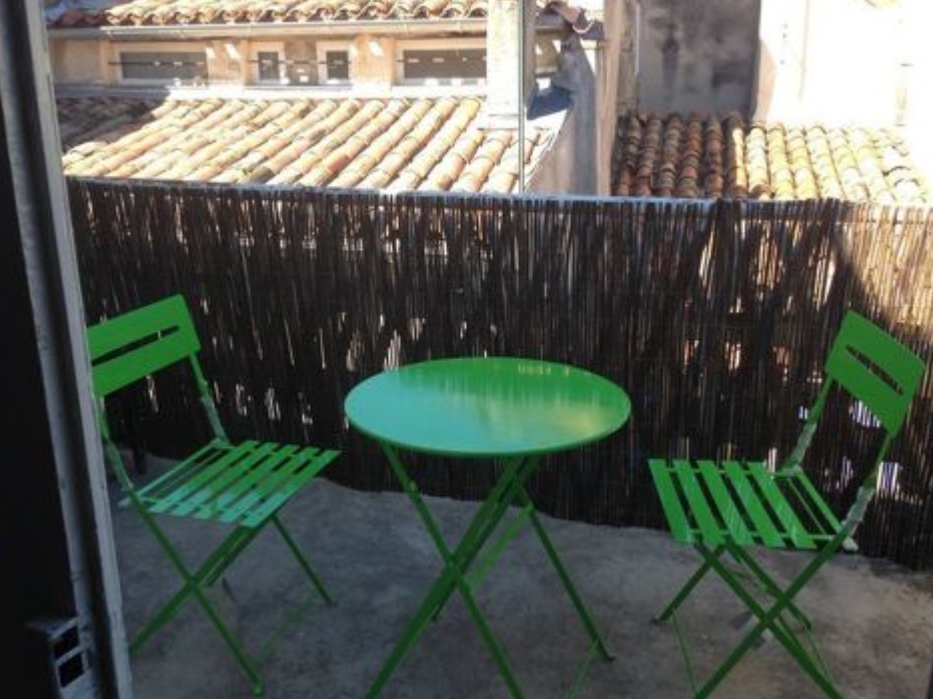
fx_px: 916
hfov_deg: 54.0
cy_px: 353
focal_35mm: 34
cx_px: 460
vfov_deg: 41.8
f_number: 2.4
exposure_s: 1/311
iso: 50
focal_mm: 4.12
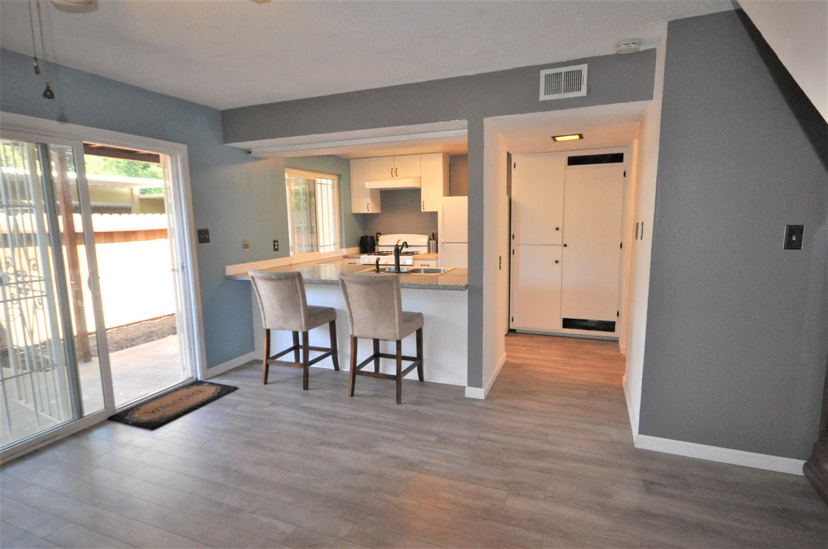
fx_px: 551
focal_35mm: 24
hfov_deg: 73.8
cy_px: 274
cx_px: 414
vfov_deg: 53.0
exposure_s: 1/160
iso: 1250
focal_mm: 16
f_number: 5
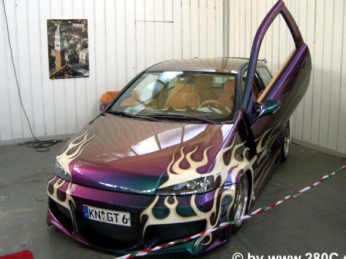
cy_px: 128
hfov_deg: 44.8
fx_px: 420
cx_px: 176
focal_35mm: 42
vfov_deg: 34.3
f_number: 2.7
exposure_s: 1/125
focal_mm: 6.2
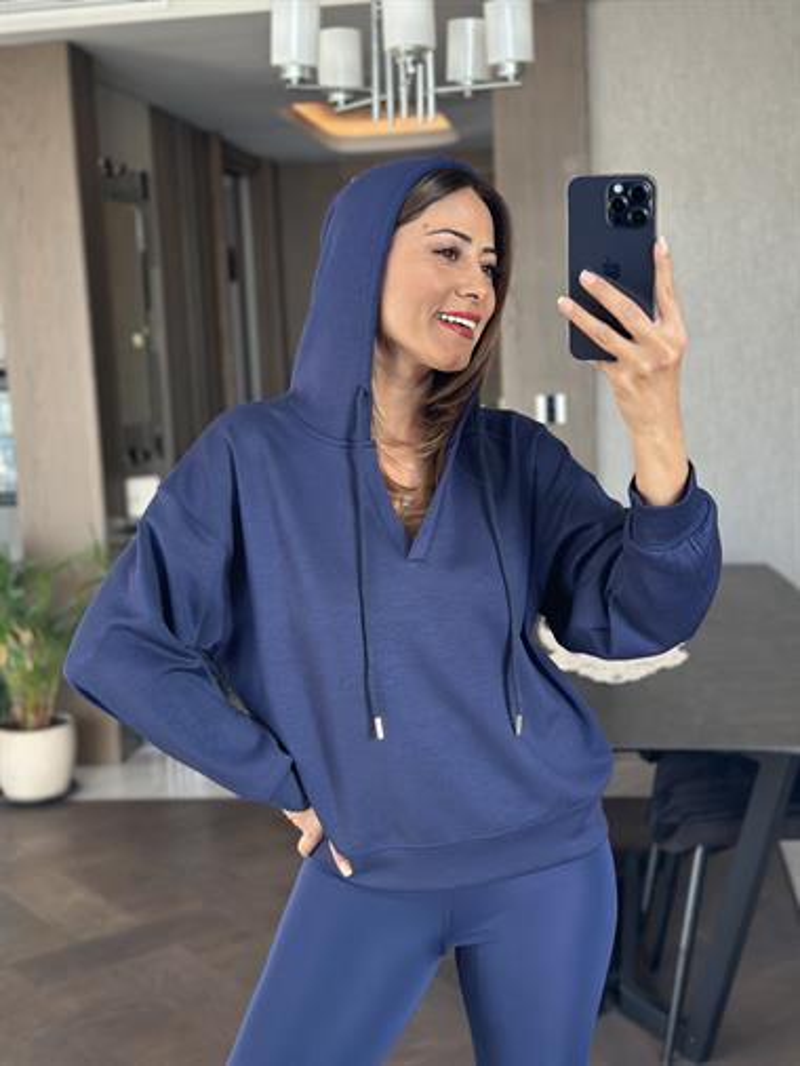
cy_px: 533
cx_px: 400
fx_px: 1478
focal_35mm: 48
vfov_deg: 39.6
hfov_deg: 30.3
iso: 125
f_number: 1.78
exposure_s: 1/104
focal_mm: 6.86
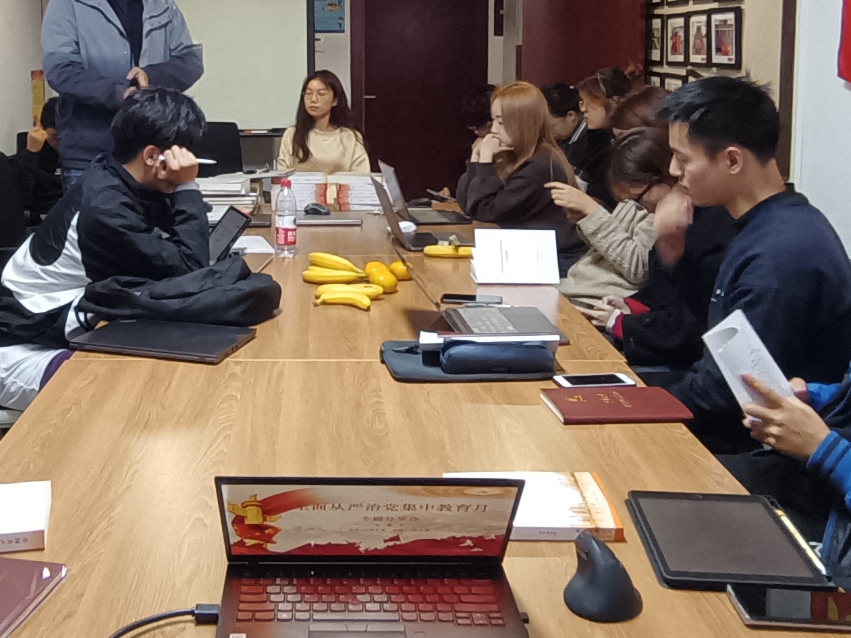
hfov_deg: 42.4
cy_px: 156
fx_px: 1082
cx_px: 283
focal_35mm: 44
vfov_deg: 32.2
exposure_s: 1/25
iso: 509
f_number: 2.4
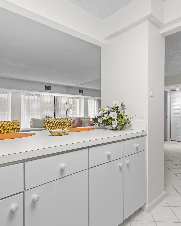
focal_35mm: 22
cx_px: 96
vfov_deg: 75.0
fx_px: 147
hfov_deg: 63.1
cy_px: 114
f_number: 6.3
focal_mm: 10
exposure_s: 1/2.5
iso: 200
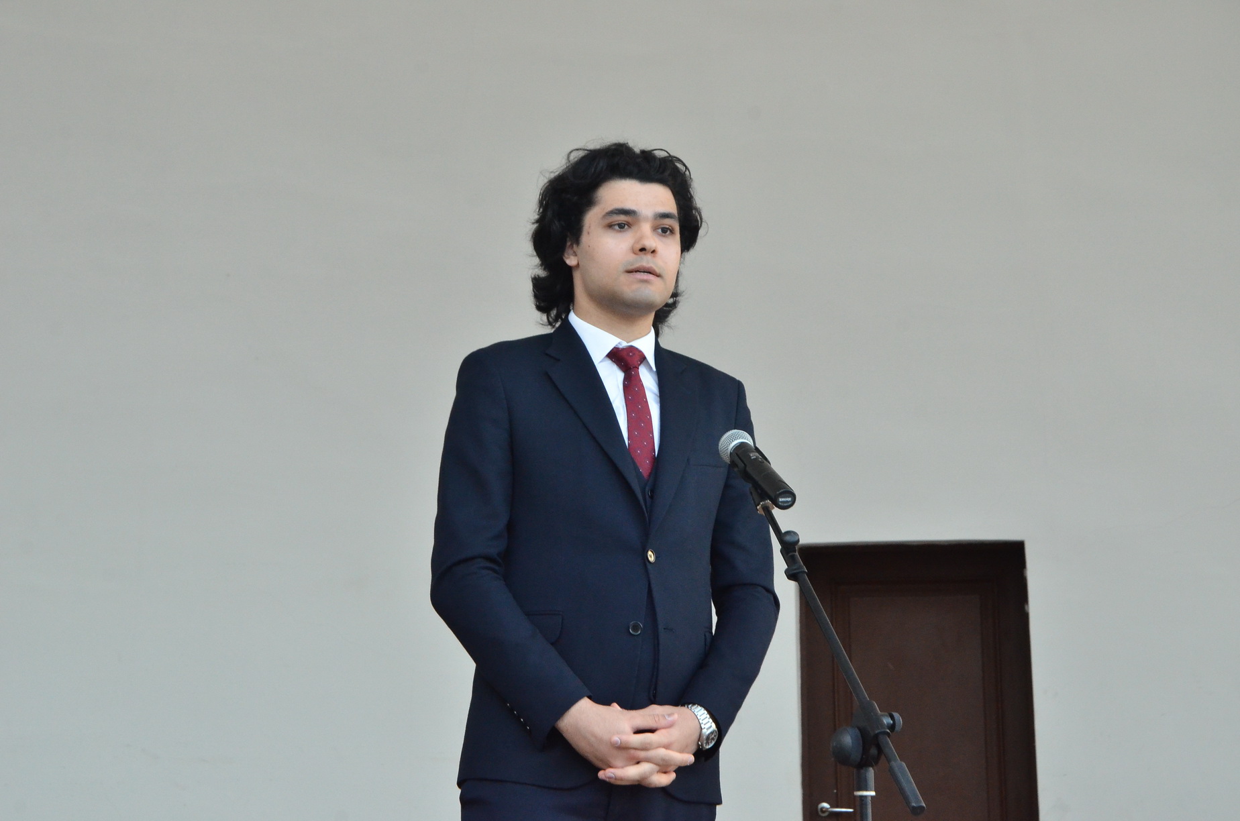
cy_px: 410
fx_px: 3867
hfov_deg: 18.2
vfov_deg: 12.1
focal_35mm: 112
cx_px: 620
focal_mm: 75
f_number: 9
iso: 2200
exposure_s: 1/250
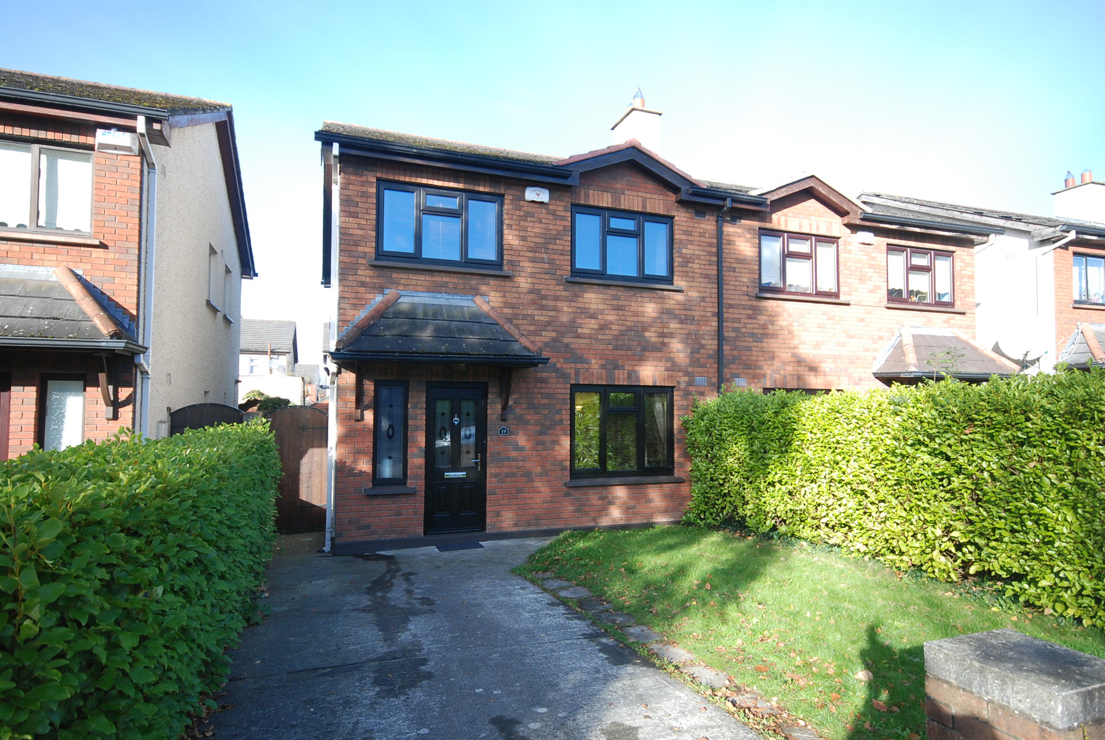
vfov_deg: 59.6
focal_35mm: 21
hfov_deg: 81.1
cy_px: 370
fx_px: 645
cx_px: 552
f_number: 6.3
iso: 400
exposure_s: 1/160
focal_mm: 14
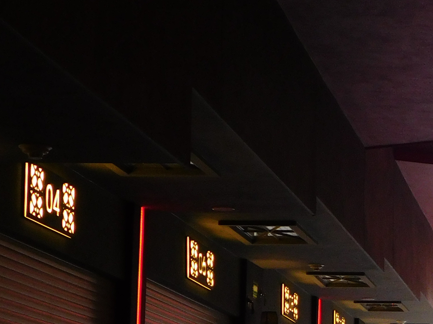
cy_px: 323
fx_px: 1726
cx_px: 597
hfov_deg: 13.7
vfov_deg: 10.7
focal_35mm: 138
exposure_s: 1/30
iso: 220
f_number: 3.7
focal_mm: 8
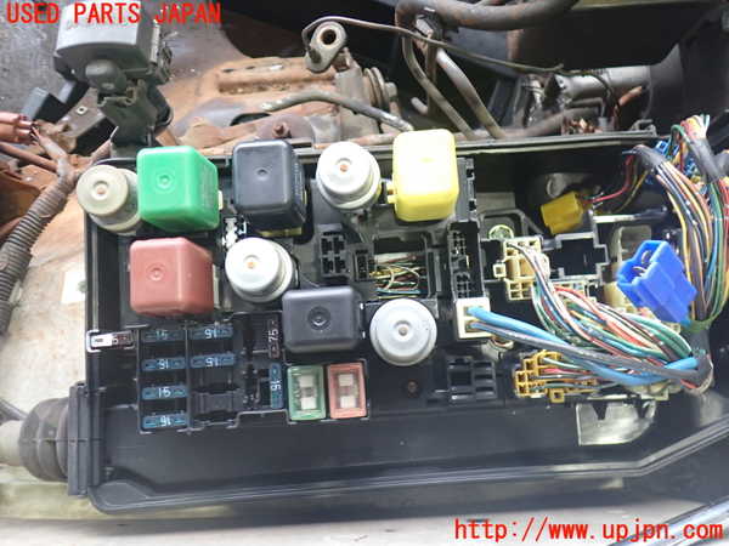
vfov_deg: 46.8
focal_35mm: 30
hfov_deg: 60.0
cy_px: 273
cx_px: 364
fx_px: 632
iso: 400
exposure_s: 1/40
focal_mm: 5.4
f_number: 2.3
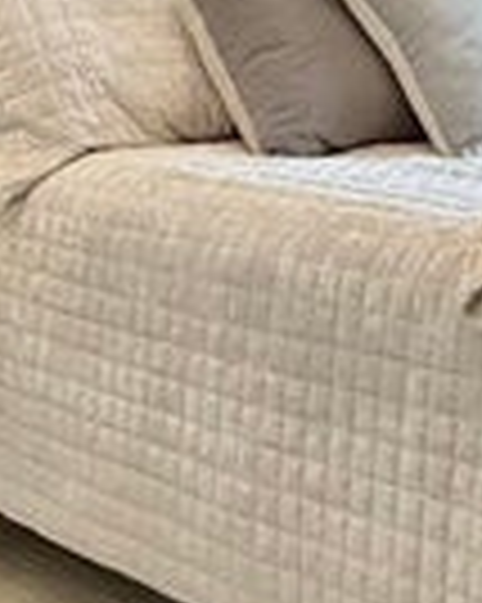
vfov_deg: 21.5
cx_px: 723
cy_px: 68
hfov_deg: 16.1
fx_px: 1553
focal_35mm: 87
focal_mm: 2.22
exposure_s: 1/120
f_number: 2.2
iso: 125
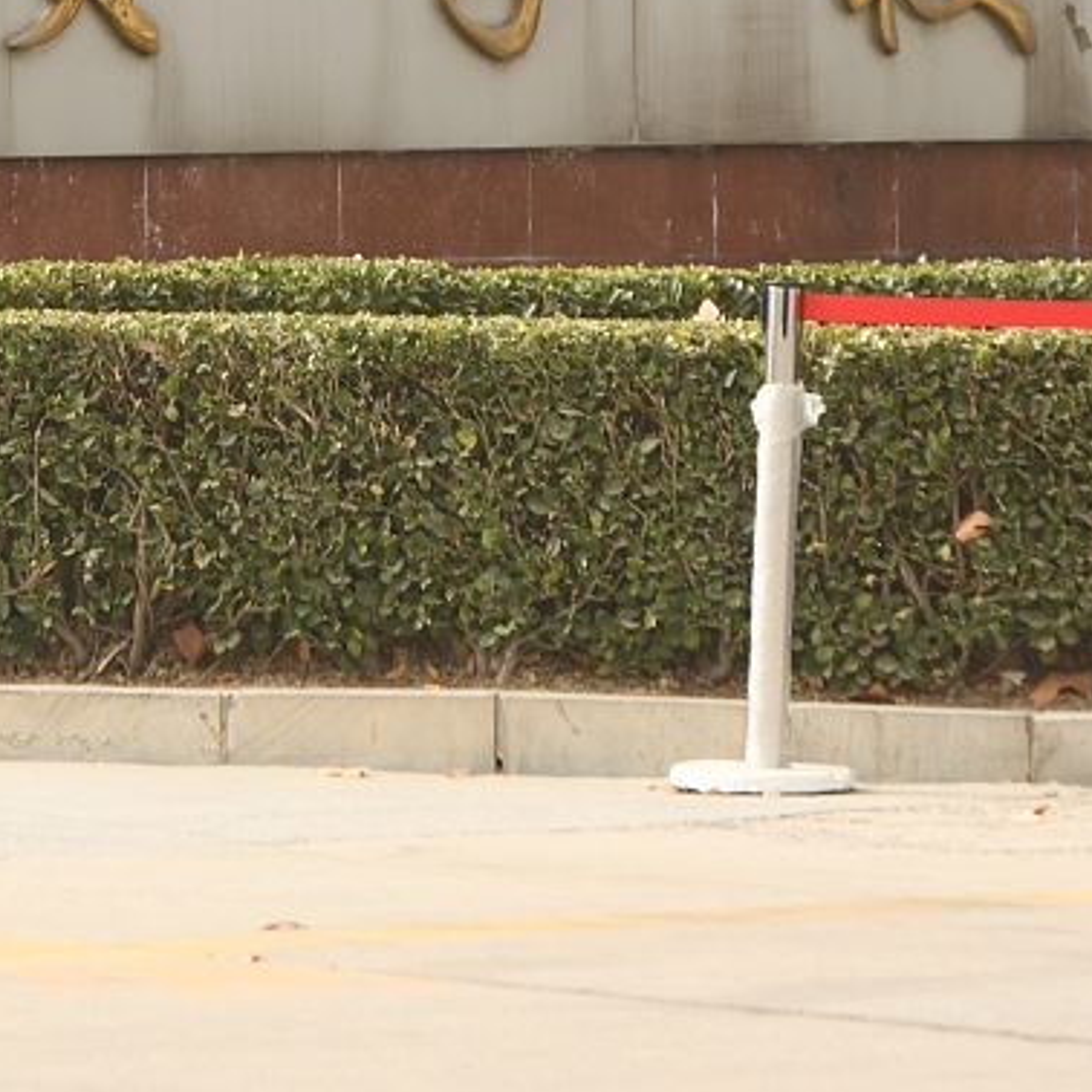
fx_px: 12991
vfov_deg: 4.8
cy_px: 98
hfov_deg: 4.8
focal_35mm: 364
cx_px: 179
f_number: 4
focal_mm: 135
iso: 160
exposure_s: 1/320
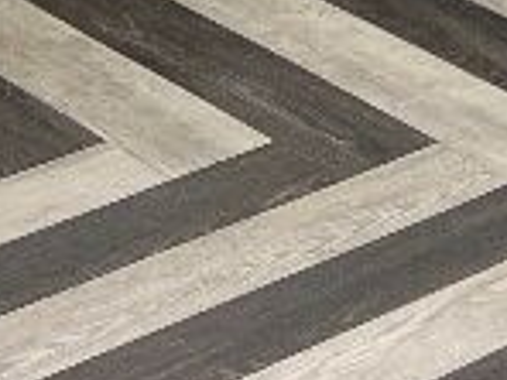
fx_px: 2636
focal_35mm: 180
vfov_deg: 7.1
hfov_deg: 10.5
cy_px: -859
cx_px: 846
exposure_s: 1/120
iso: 40
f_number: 1.5
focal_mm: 5.7
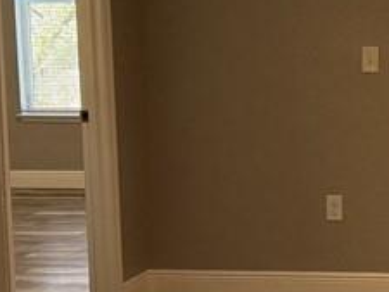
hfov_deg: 17.0
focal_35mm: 109
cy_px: 130
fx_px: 1226
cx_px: 500
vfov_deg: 13.6
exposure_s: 1/158
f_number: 1.78
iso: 160
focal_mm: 6.76
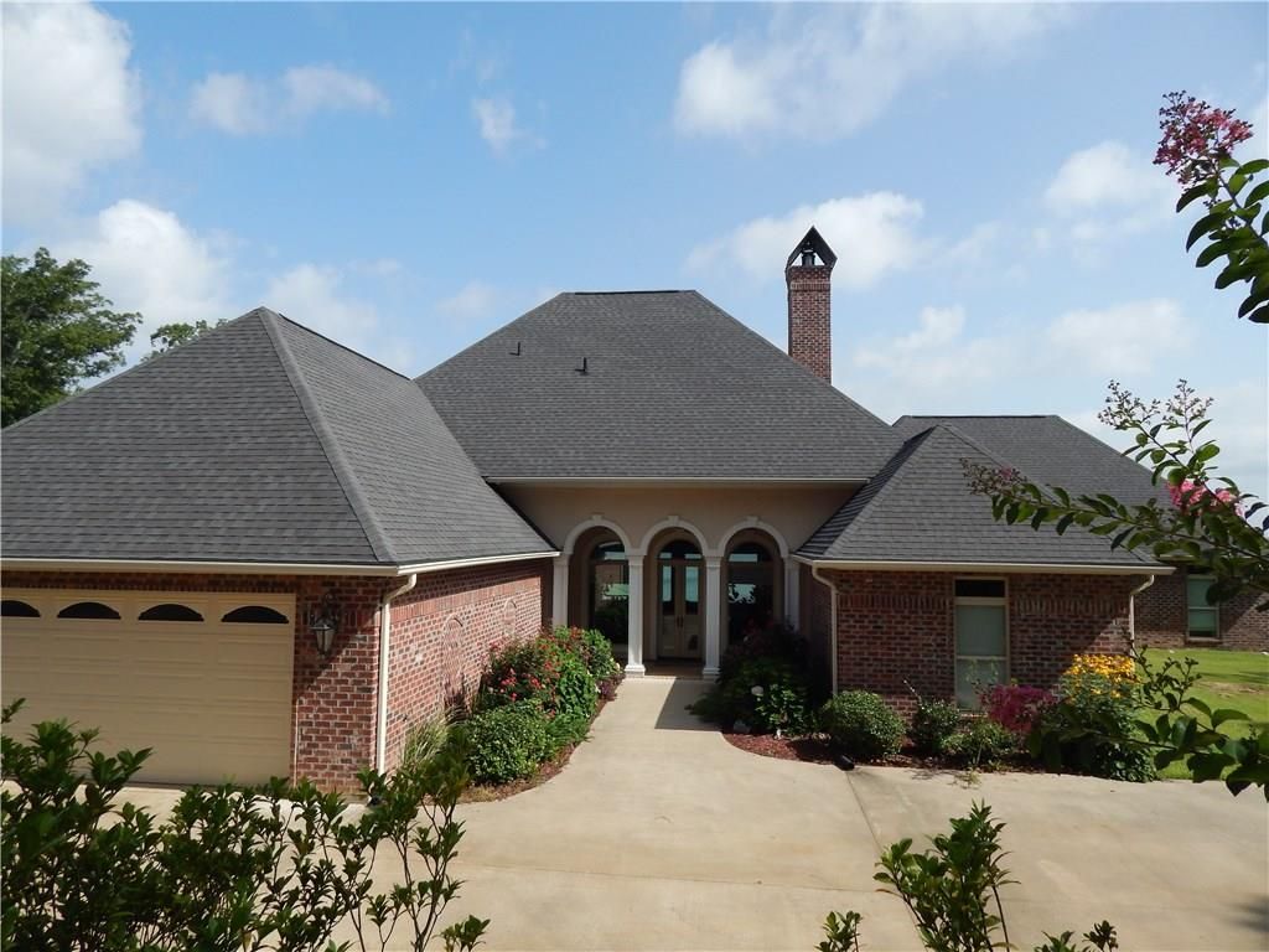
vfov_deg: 58.9
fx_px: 843
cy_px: 476
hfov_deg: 73.9
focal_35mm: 23
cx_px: 634
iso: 125
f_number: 6
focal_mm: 4
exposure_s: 1/500
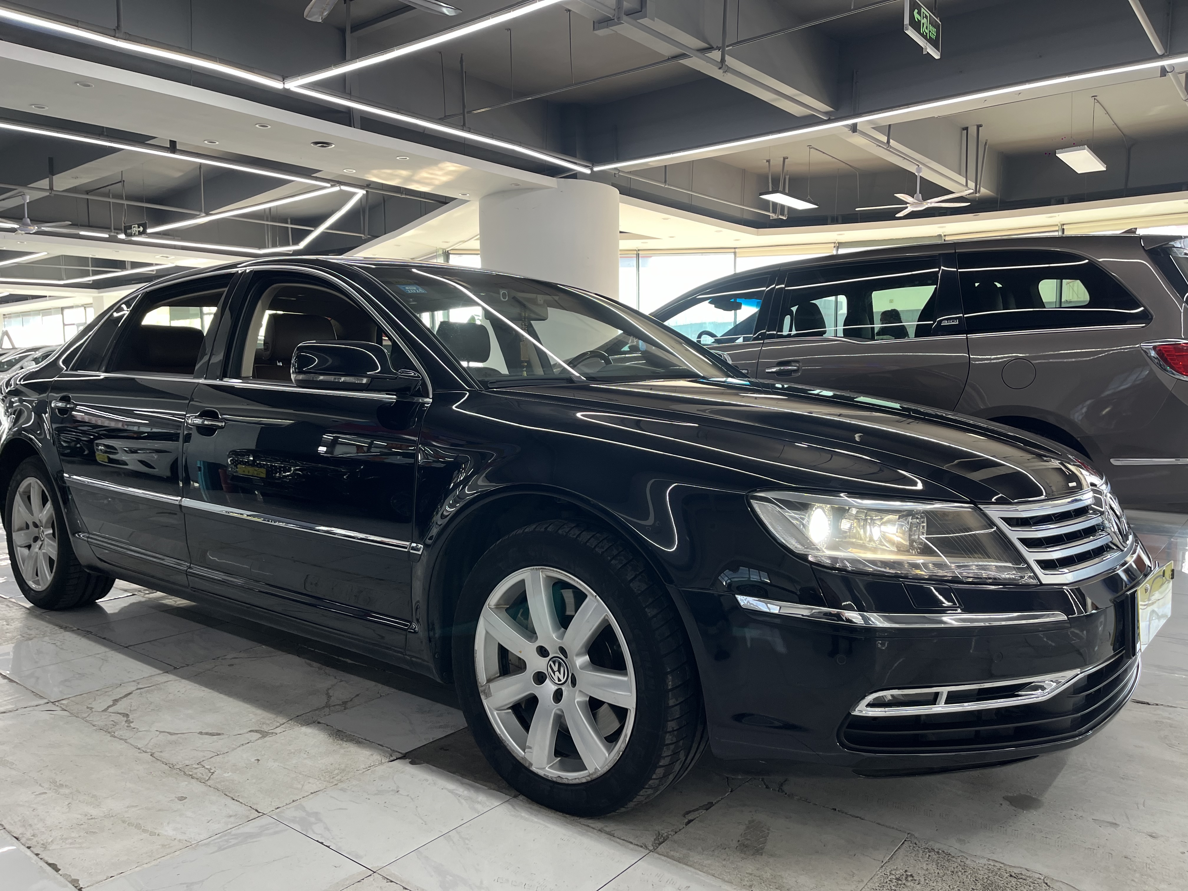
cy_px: 446
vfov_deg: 53.1
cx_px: 594
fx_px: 892
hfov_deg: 67.3
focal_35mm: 26
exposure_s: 1/122
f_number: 1.6
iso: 100
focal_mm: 5.1
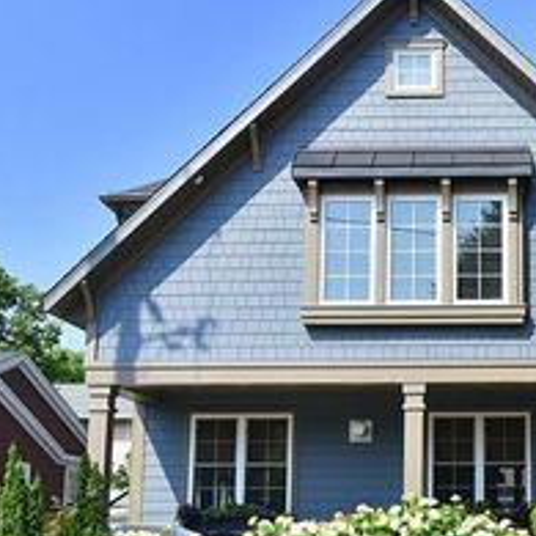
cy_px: 367
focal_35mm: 50
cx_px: 500
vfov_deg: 33.7
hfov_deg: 32.1
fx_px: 876
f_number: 9
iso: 250
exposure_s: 1/320
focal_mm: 23
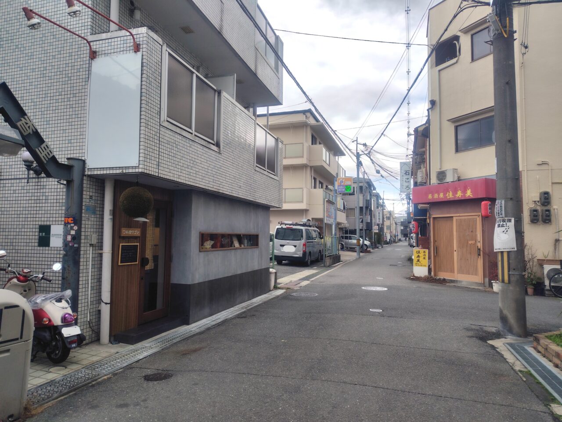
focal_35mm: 23
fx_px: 373
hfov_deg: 73.9
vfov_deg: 58.9
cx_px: 281
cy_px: 211
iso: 50
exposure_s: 1/743
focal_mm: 5.6
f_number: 1.9
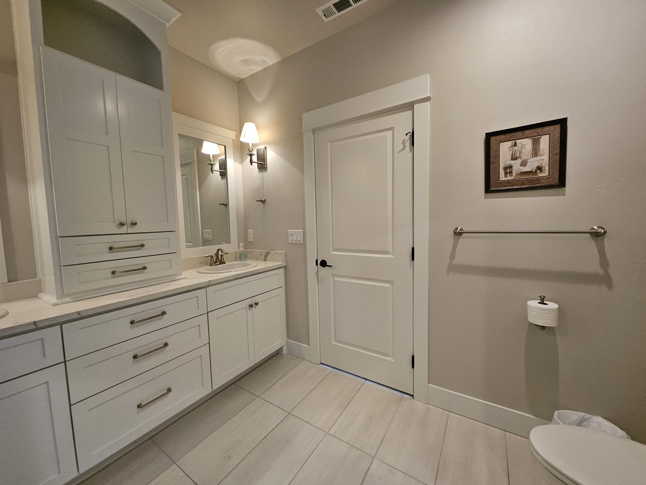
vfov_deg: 89.9
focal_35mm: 13
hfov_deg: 106.2
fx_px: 243
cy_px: 242
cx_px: 323
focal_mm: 1.74
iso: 200
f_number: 2.2
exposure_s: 1/60
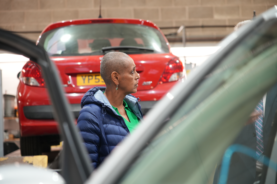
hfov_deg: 19.5
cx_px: 138
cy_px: 92
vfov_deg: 13.0
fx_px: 808
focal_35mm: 105
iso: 800
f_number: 4
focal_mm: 105
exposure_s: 1/50
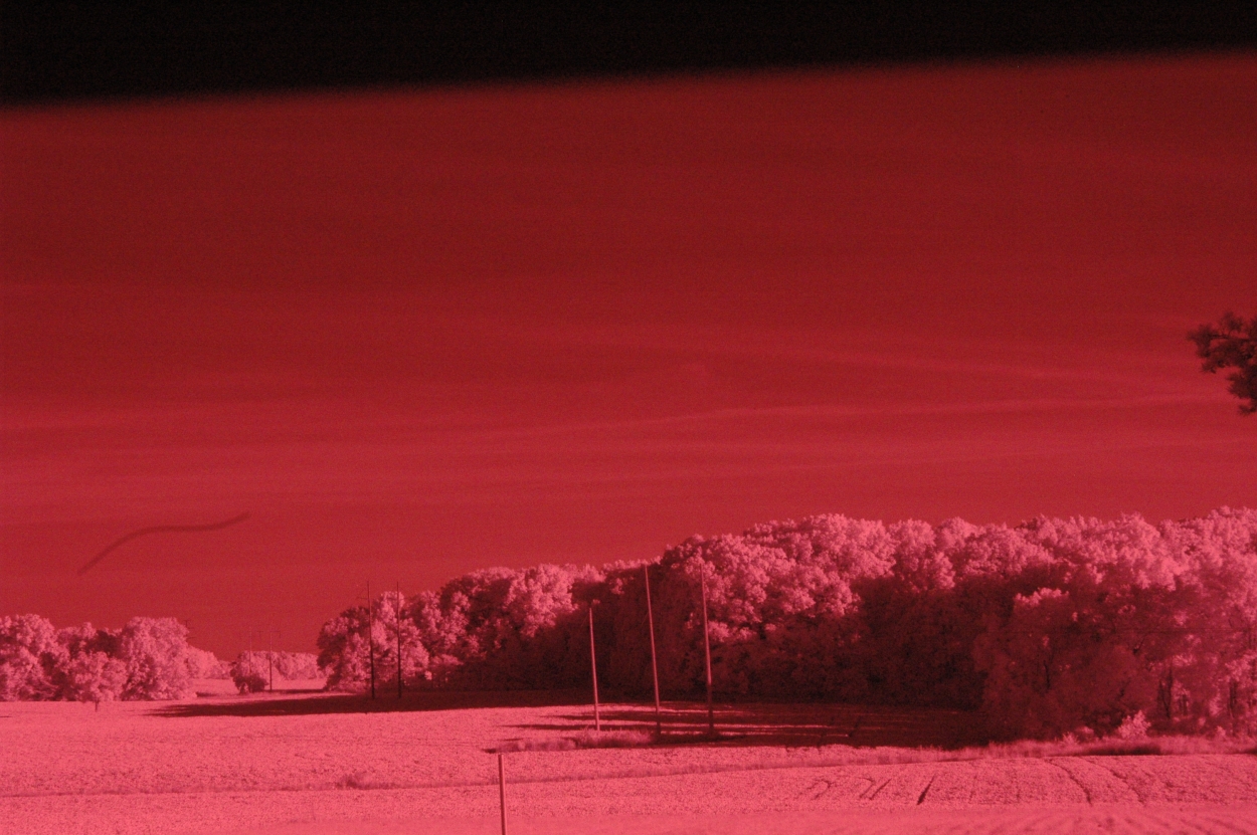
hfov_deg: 24.6
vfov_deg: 16.5
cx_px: 628
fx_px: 2878
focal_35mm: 82
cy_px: 418
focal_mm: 55
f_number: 16
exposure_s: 1/1000
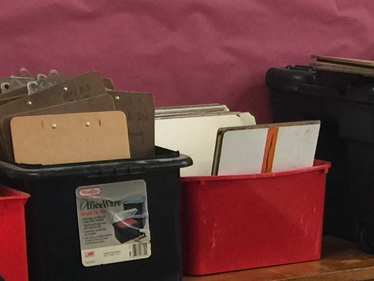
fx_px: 1631
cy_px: 647
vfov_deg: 9.0
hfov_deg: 12.8
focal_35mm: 151
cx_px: 449
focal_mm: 4.15
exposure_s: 1/30
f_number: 2.2
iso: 32
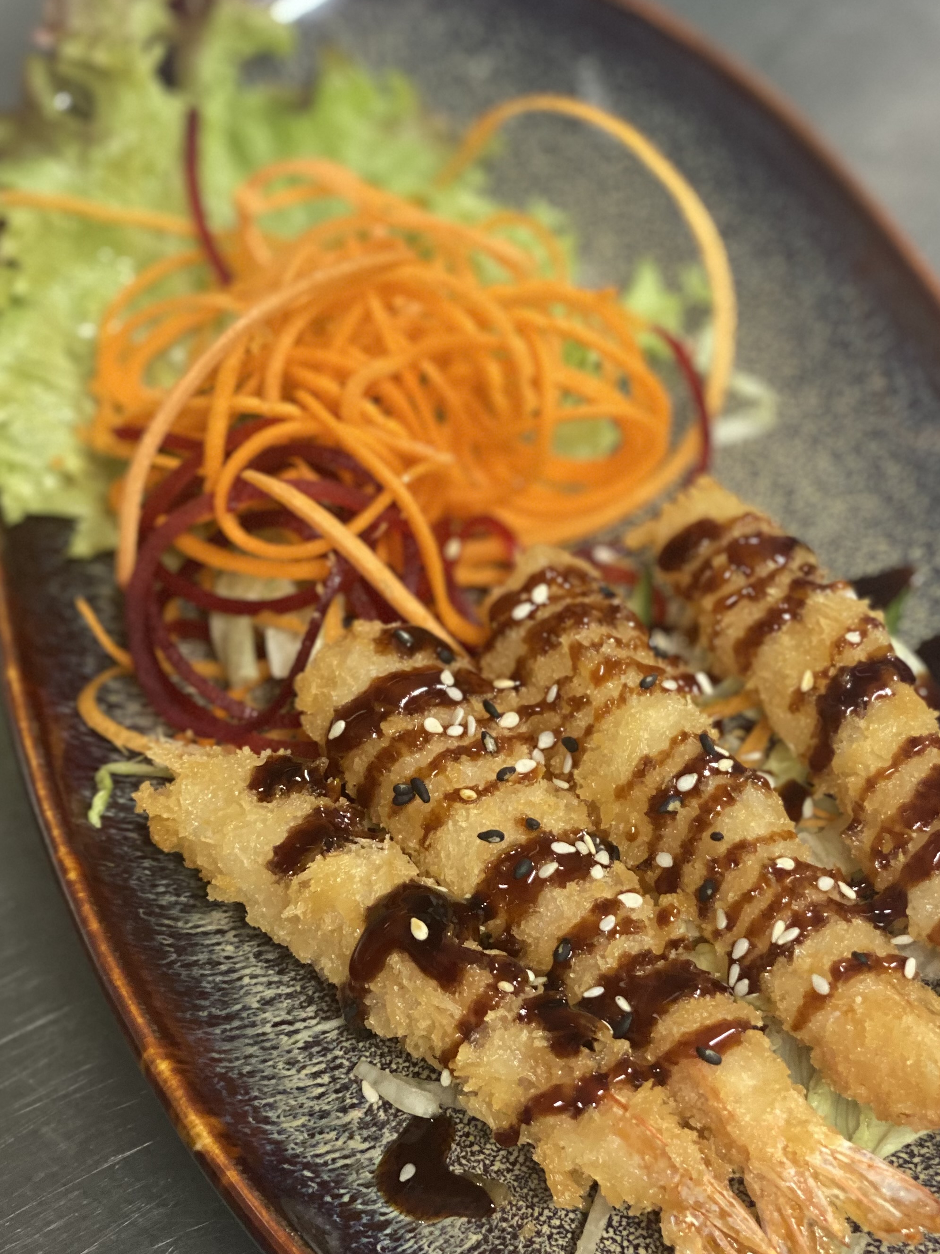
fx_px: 2861
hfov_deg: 18.6
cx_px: 593
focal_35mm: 79
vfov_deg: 24.7
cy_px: 715
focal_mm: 6
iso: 200
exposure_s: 1/33
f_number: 2
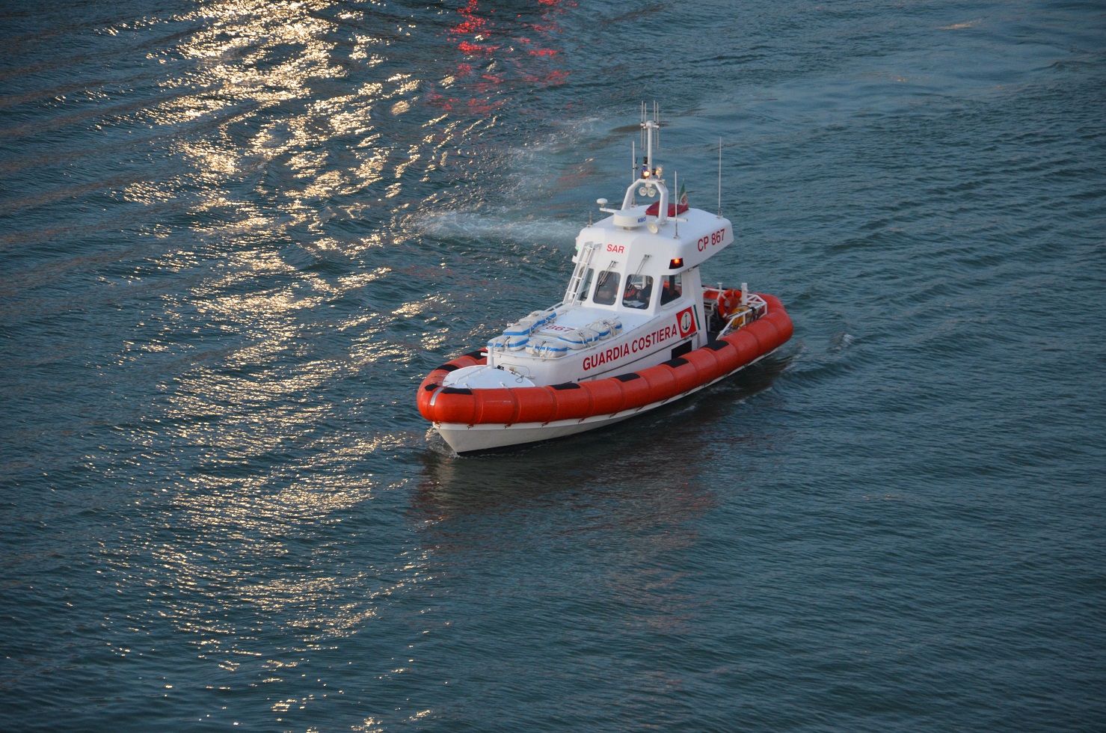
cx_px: 553
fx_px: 4829
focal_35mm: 158
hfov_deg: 13.1
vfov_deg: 8.7
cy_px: 366
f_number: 5.6
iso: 1100
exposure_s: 1/30
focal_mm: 105
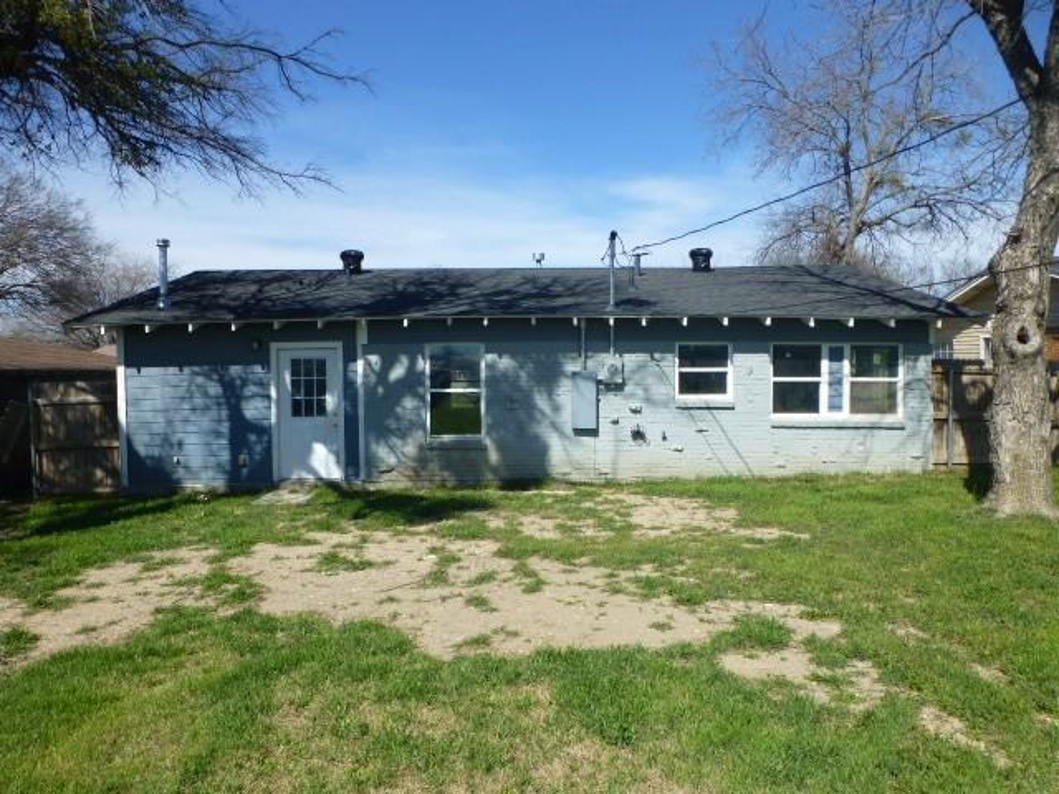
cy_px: 397
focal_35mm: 24
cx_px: 530
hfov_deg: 71.6
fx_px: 734
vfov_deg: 56.8
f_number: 4
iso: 100
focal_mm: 4.3
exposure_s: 1/1000
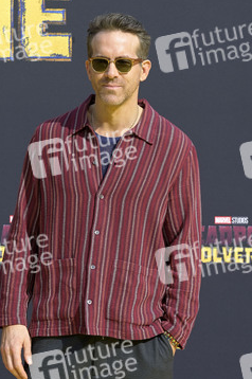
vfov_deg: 13.6
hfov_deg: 9.1
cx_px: 113
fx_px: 1588
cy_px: 206
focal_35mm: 151
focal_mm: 135
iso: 320
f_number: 13
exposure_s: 1/250
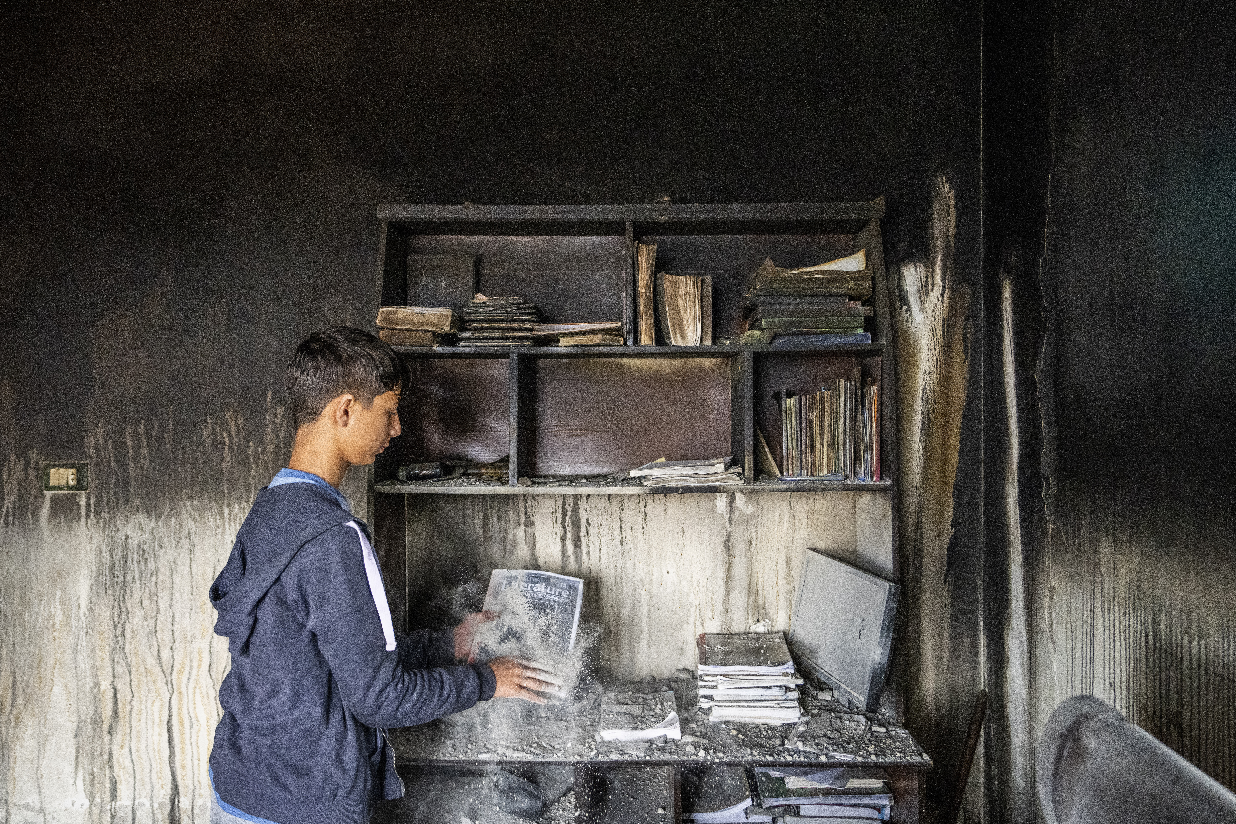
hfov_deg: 73.7
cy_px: 412
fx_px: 824
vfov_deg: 53.1
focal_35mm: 24
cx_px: 618
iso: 6400
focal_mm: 24
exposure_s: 1/640
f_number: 2.8
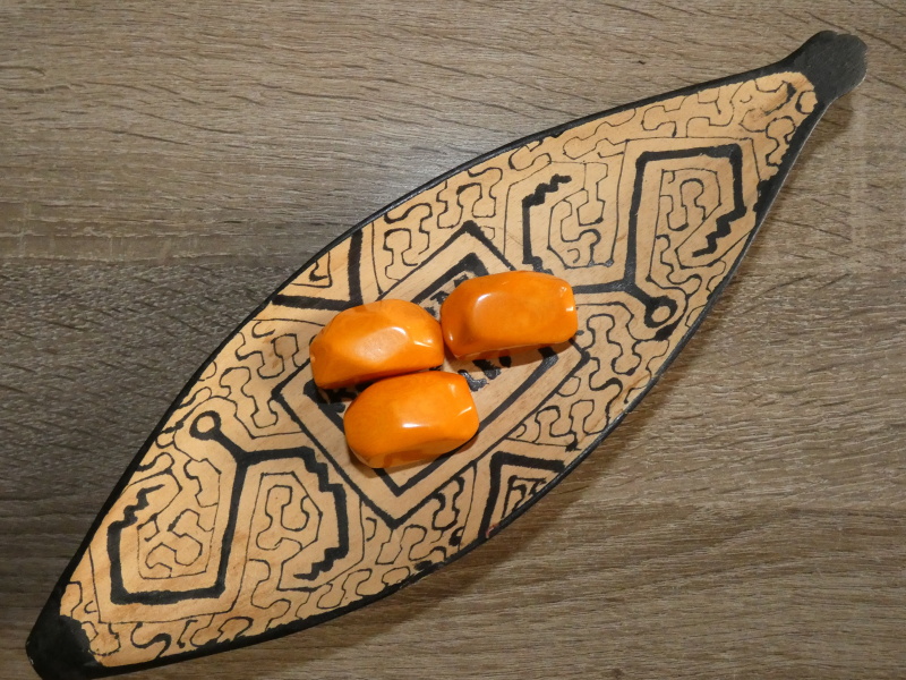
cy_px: 340
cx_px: 453
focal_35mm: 22
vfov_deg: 61.1
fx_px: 576
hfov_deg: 76.4
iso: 800
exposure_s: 1/125
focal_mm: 3.9
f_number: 2.9
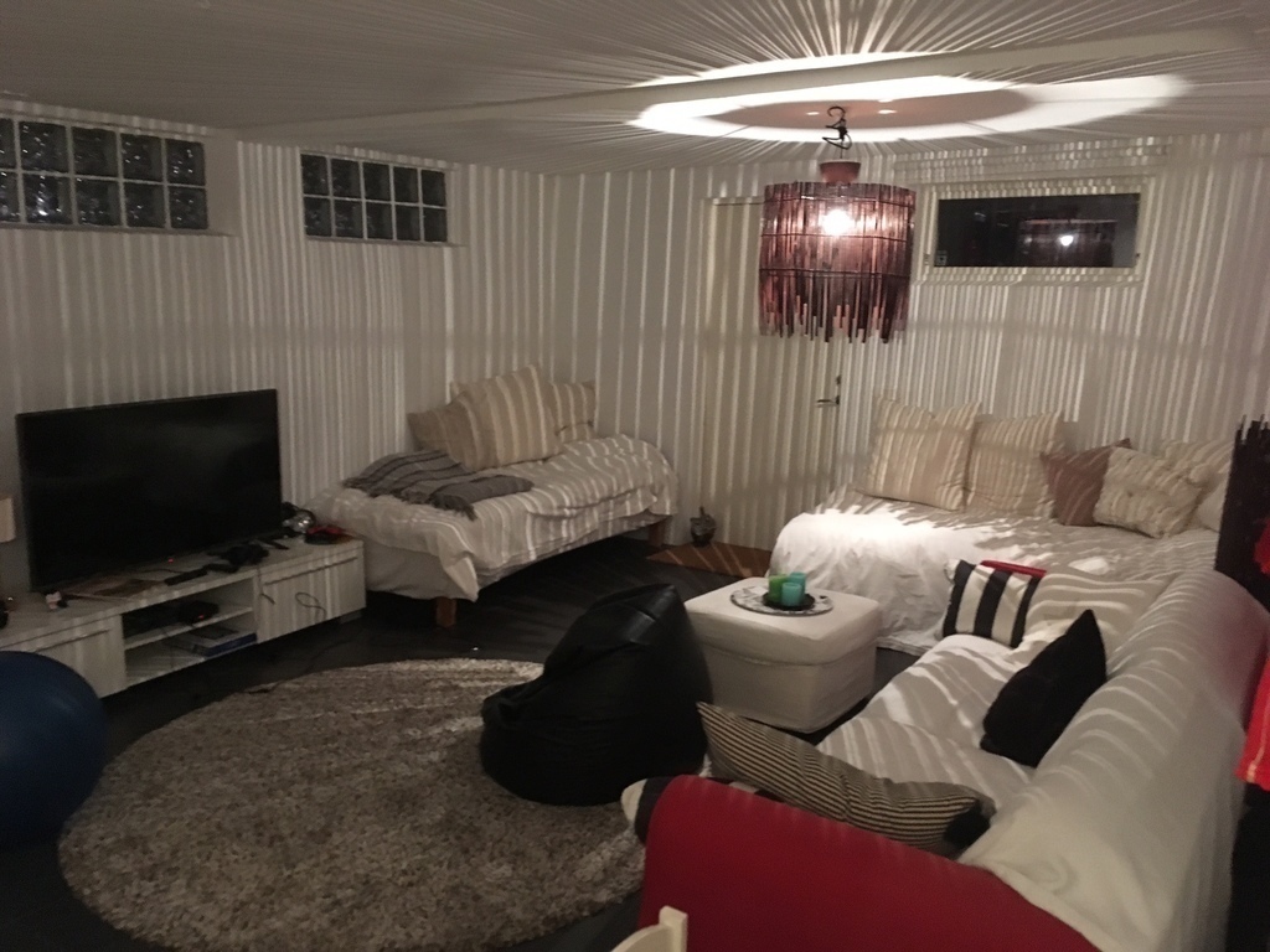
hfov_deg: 61.7
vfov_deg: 48.2
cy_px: 476
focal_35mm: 29
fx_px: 1064
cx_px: 635
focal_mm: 4.15
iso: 500
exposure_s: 1/17
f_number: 2.2
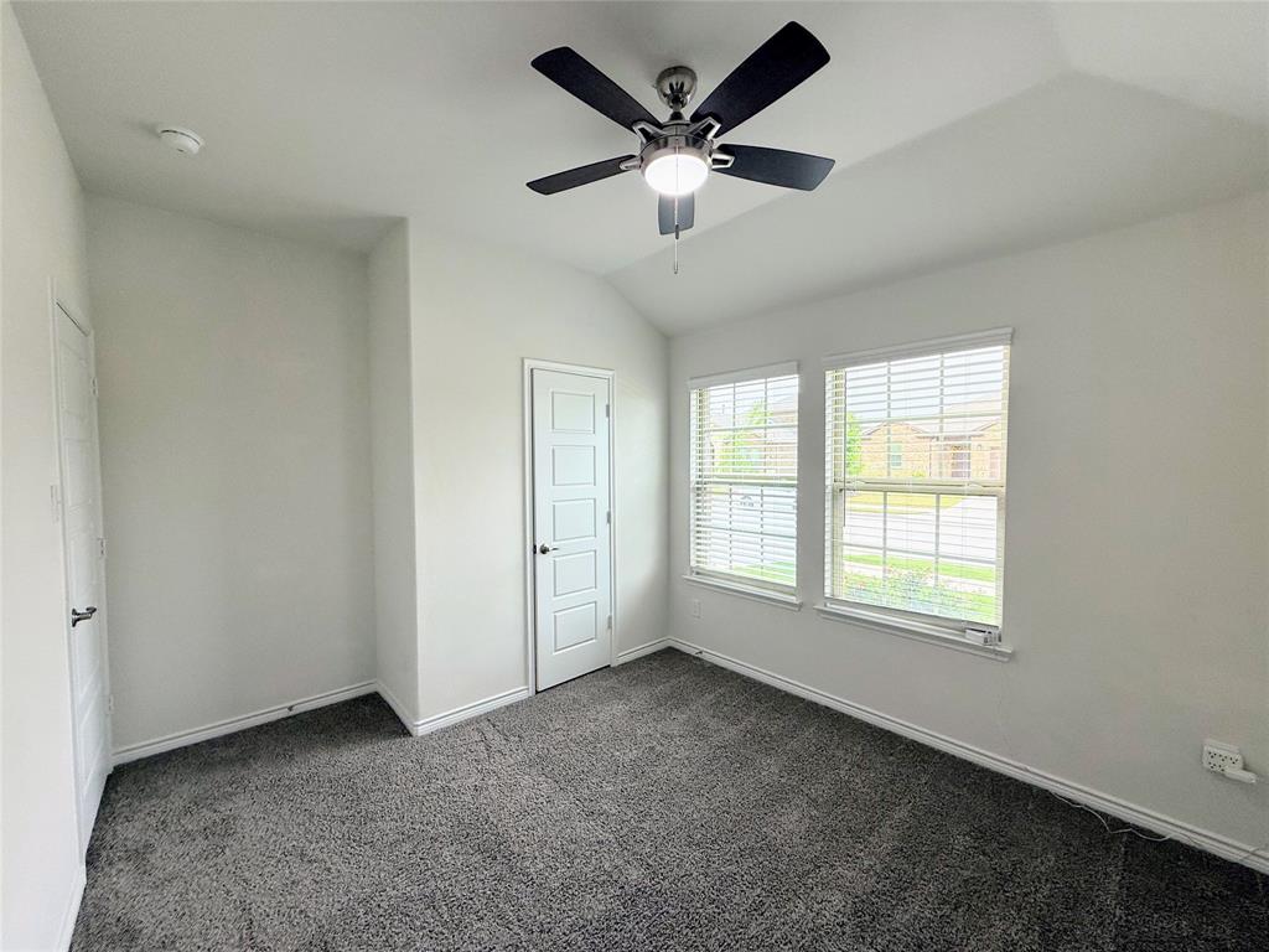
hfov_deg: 102.1
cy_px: 476
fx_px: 513
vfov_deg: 85.7
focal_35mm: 14
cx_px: 634
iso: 64
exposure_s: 1/161
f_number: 2.2
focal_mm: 2.22
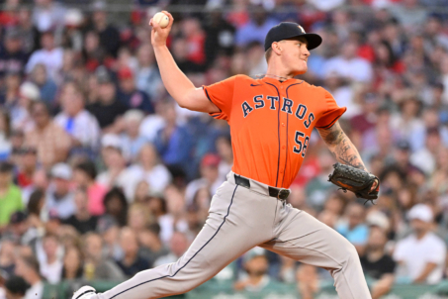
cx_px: 303
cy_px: 162
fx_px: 8001
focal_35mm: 643
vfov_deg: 2.1
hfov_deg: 3.2
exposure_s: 1/2000
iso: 3600
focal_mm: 370
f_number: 4
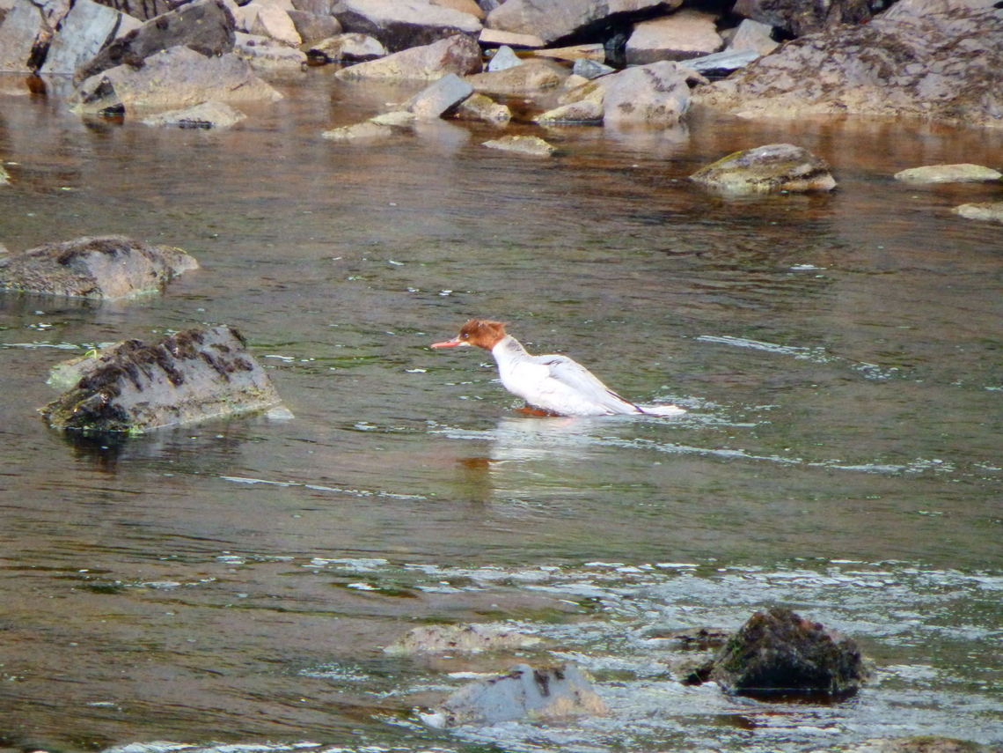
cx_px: 502
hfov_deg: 2.2
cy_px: 376
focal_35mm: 896
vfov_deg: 1.7
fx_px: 25962
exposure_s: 1/500
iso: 800
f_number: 5.7
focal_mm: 160
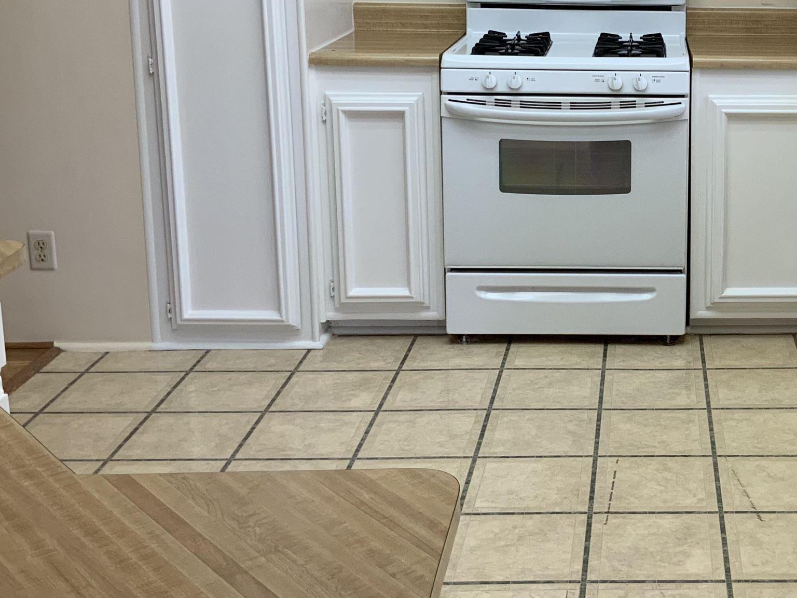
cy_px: 139
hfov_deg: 31.8
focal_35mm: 58
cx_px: 702
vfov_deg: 24.9
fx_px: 1335
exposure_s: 1/120
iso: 64
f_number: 1.8
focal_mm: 3
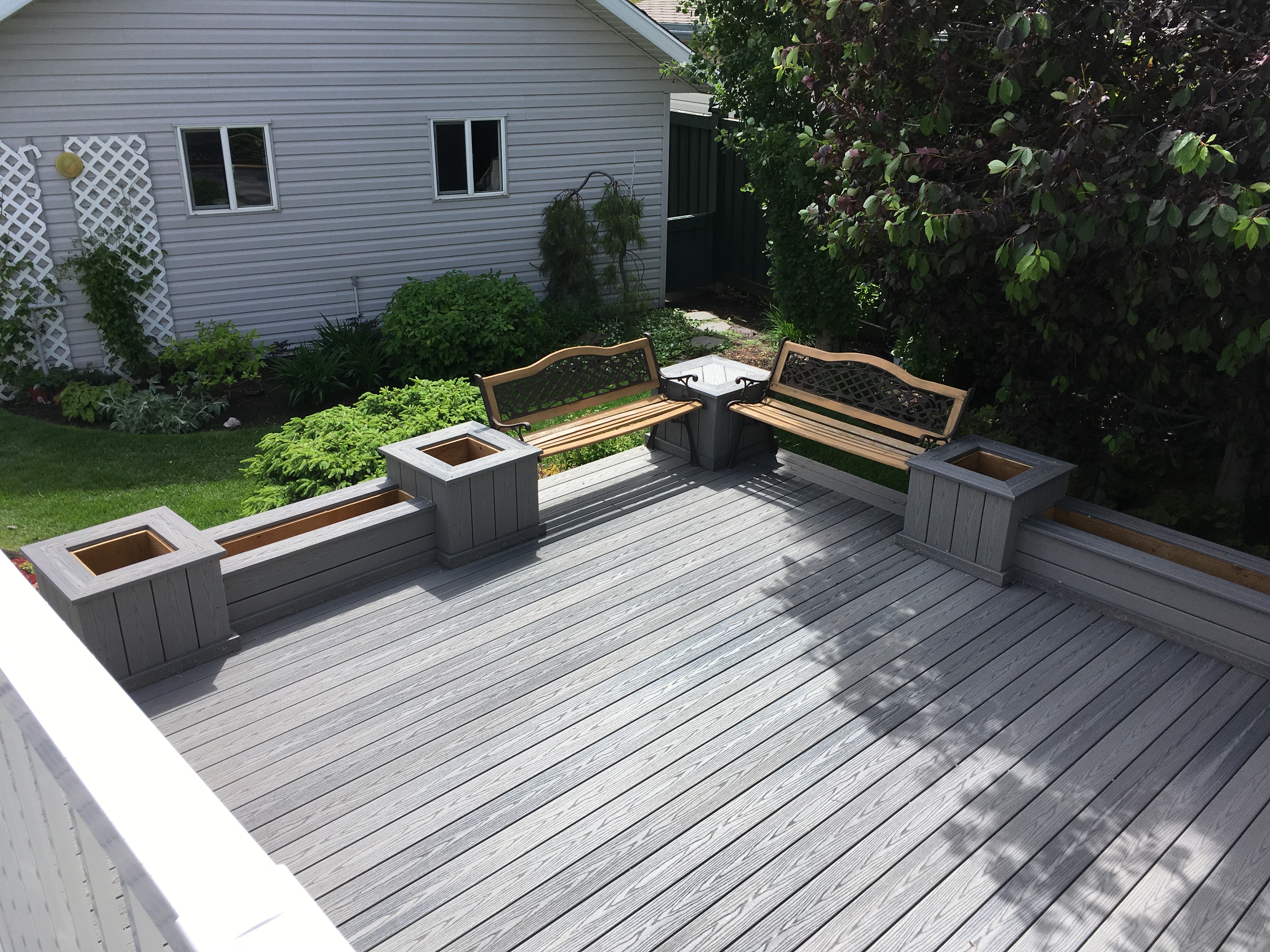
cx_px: 635
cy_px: 476
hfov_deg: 61.7
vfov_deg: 48.2
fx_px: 1064
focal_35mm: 29
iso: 25
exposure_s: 1/1099
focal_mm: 4.15
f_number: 2.2
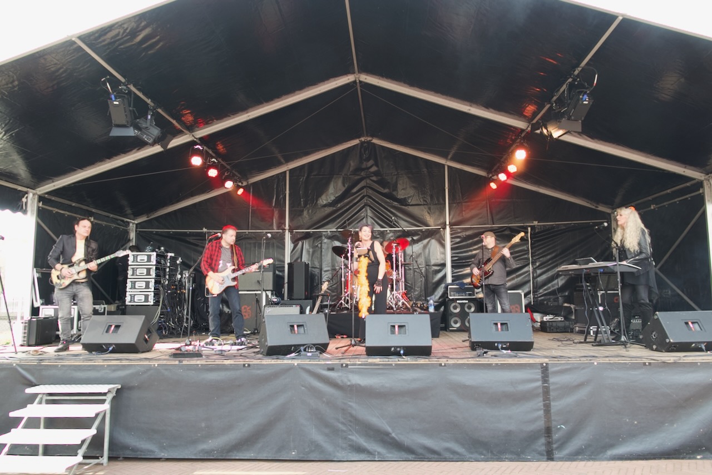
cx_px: 356
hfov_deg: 73.7
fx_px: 475
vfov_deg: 53.2
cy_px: 238
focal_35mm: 24
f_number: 2.4
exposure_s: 1/160
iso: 250
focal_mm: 8.8
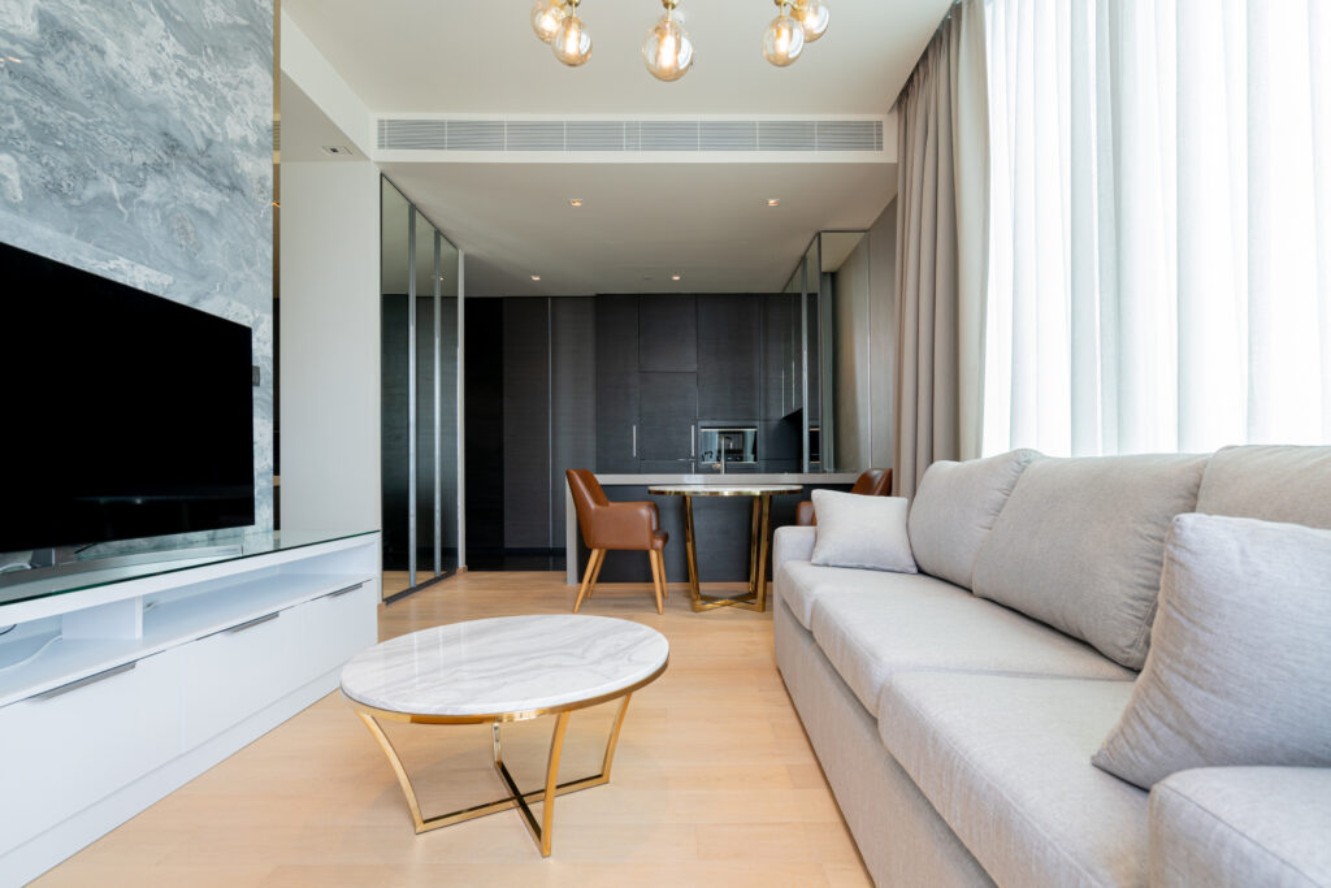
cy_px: 444
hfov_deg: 96.7
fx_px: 592
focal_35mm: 16
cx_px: 666
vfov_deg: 73.8
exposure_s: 1/25
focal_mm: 16
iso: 400
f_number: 8
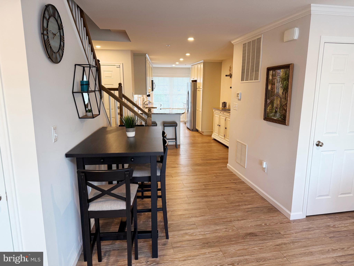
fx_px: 245
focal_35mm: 24
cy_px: 133
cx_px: 177
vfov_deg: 56.8
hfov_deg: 71.6
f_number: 1.78
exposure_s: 1/60
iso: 200
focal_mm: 6.86
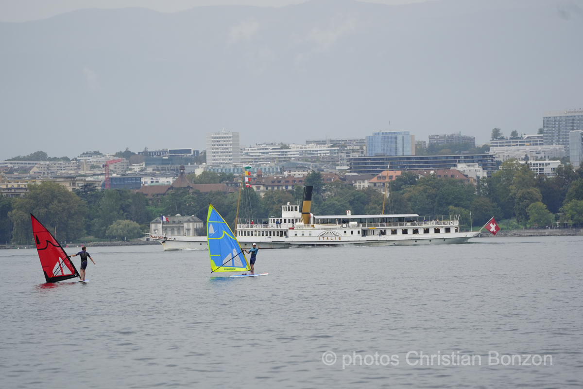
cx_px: 292
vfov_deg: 6.3
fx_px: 3530
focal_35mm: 218
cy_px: 194
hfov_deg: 9.4
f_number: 5.6
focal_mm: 218
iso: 640
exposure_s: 1/1250
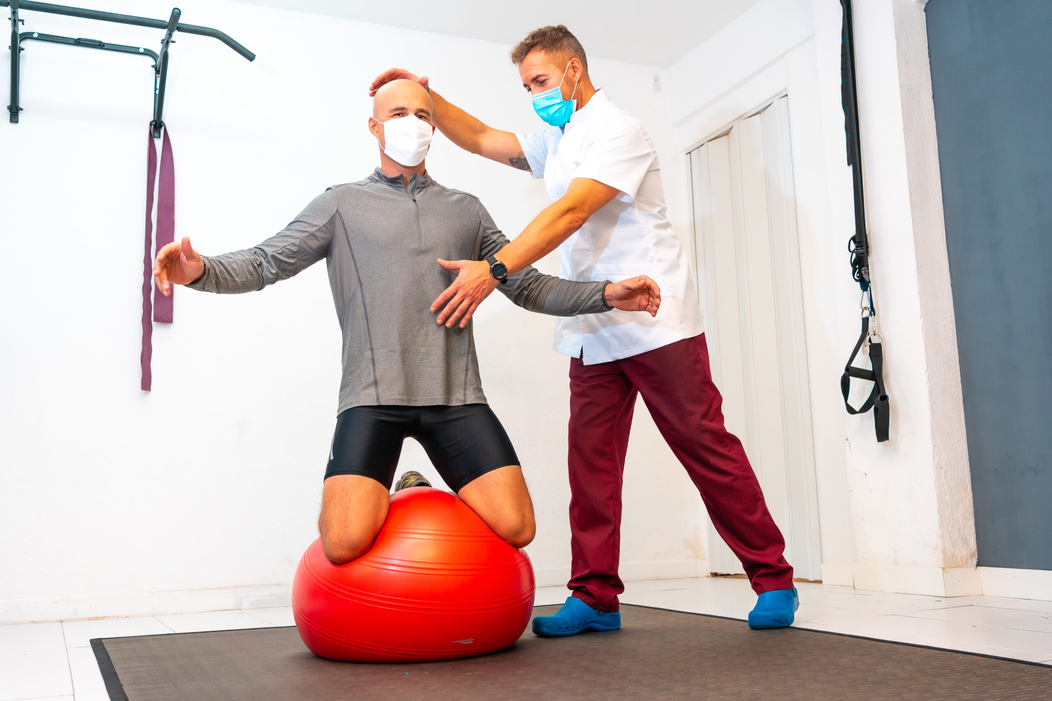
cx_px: 526
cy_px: 350
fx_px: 1023
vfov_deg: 37.9
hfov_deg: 54.4
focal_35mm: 35
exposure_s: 1/125
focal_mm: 35
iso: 500
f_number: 4
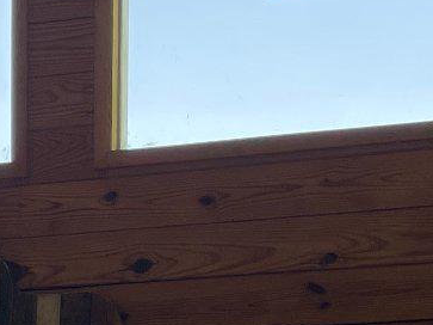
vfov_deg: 9.3
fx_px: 1763
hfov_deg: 13.8
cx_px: 14
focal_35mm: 141
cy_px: 809
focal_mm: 5.1
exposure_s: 1/299
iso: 32
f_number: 1.6
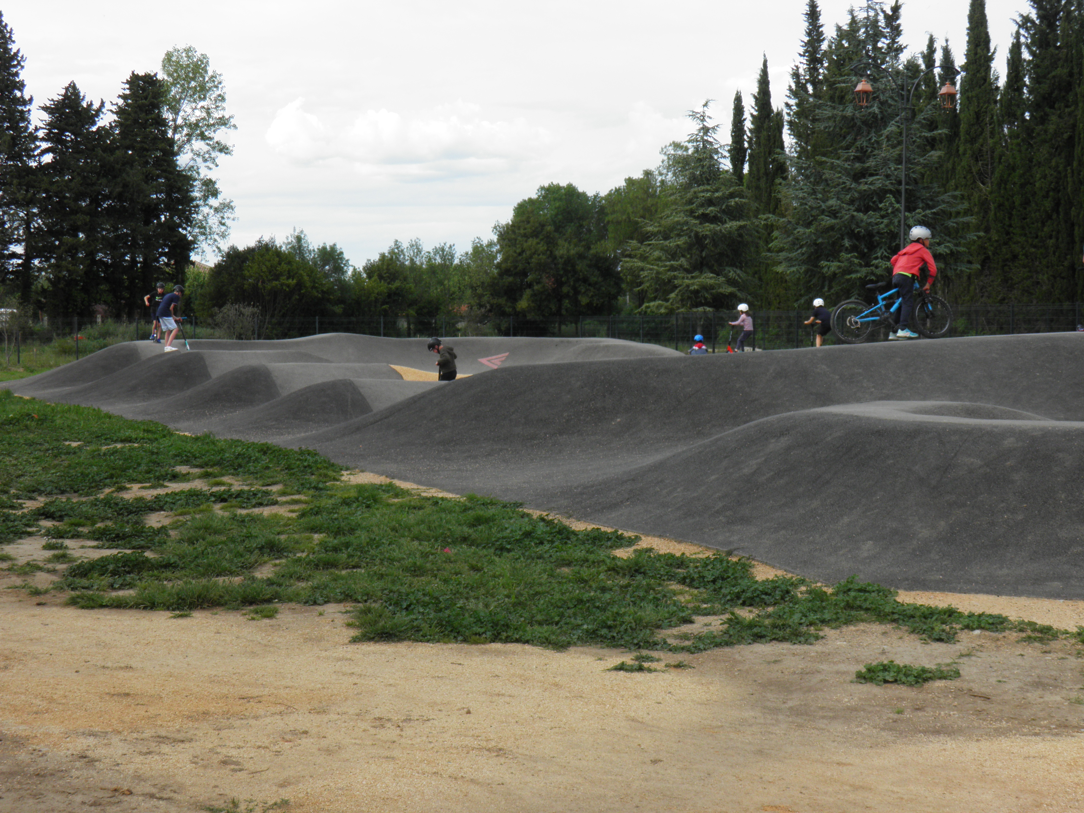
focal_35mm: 62
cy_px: 406
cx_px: 542
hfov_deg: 31.2
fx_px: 1942
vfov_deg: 23.7
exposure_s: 1/125
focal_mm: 11.2
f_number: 6
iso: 50
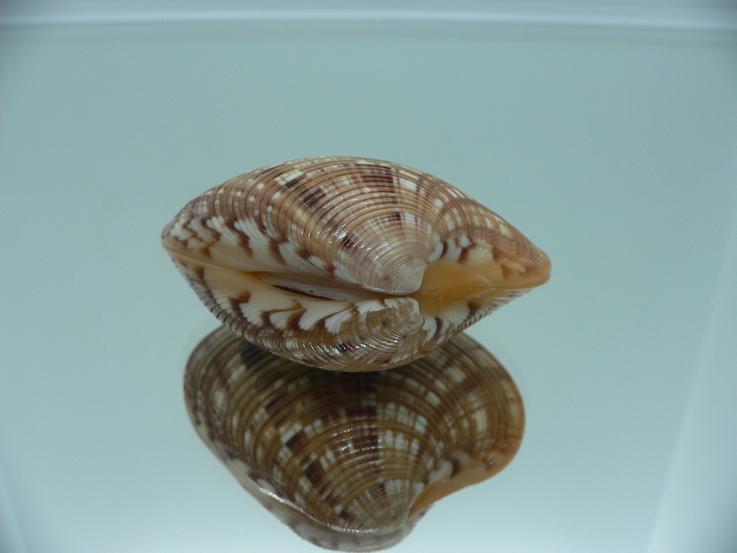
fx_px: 745
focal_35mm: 35
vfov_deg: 40.7
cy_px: 276
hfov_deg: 52.6
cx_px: 368
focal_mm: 4.6
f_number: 2.8
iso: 80
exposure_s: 1/60
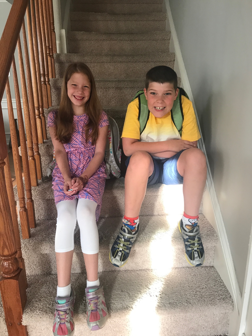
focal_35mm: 28
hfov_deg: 49.7
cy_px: 168
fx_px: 272
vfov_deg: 63.4
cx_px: 126
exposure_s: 1/30
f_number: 1.8
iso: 32
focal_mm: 3.99
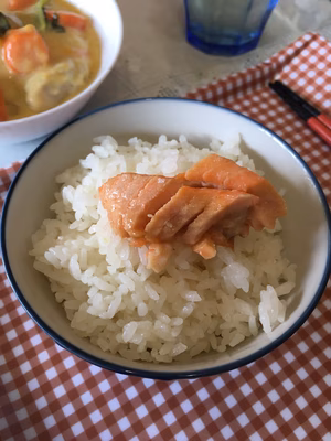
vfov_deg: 61.7
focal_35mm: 29
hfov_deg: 48.2
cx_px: 166
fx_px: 370
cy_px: 220
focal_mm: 4.15
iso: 25
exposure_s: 1/40
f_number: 2.2
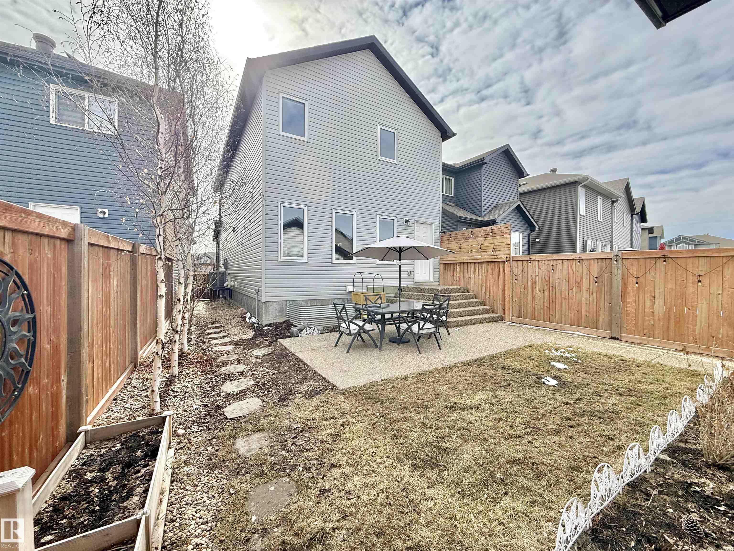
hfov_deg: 102.1
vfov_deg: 85.7
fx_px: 297
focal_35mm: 14
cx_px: 367
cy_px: 276
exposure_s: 1/1534
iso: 64
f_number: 2.2
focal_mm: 2.22
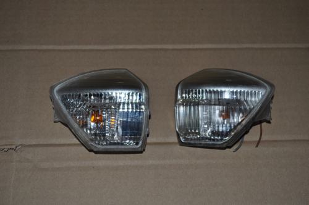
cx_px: 154
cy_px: 102
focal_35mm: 54
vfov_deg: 25.0
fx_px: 463
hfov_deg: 36.9
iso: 320
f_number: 5
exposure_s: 1/60
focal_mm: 36
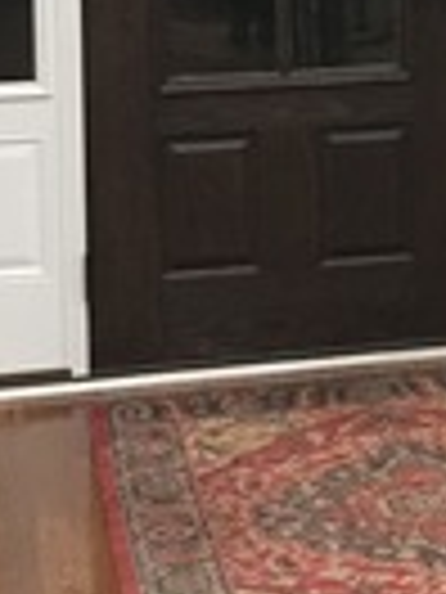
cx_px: 601
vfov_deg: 14.9
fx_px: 2182
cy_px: -158
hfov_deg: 11.3
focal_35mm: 127
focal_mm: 4.15
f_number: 2.2
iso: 320
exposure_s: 1/15
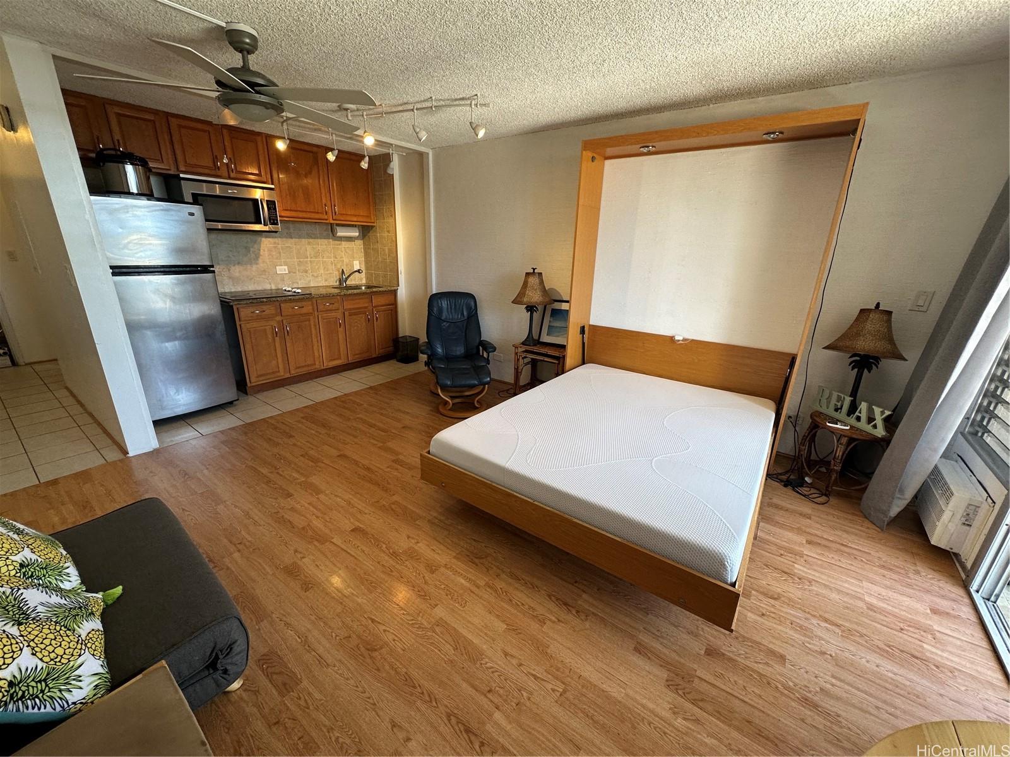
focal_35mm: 14
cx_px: 505
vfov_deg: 85.7
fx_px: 408
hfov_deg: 102.1
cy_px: 378
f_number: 2.2
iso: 125
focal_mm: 2.22
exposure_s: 1/120
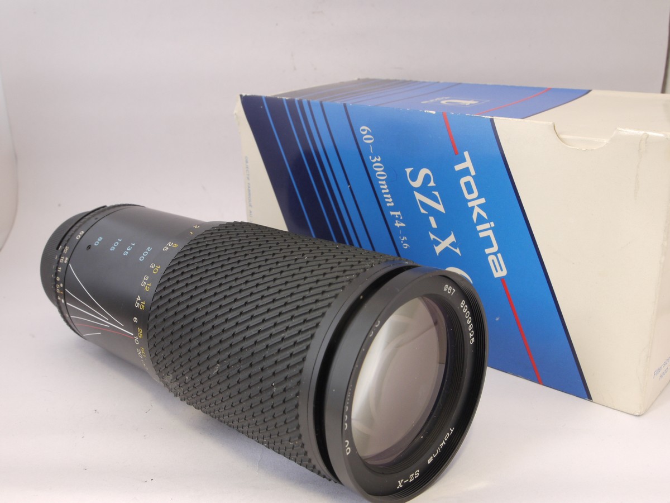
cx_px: 335
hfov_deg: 49.0
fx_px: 735
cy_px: 252
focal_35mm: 38
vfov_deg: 37.7
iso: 400
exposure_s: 1/5
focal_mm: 19
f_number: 10
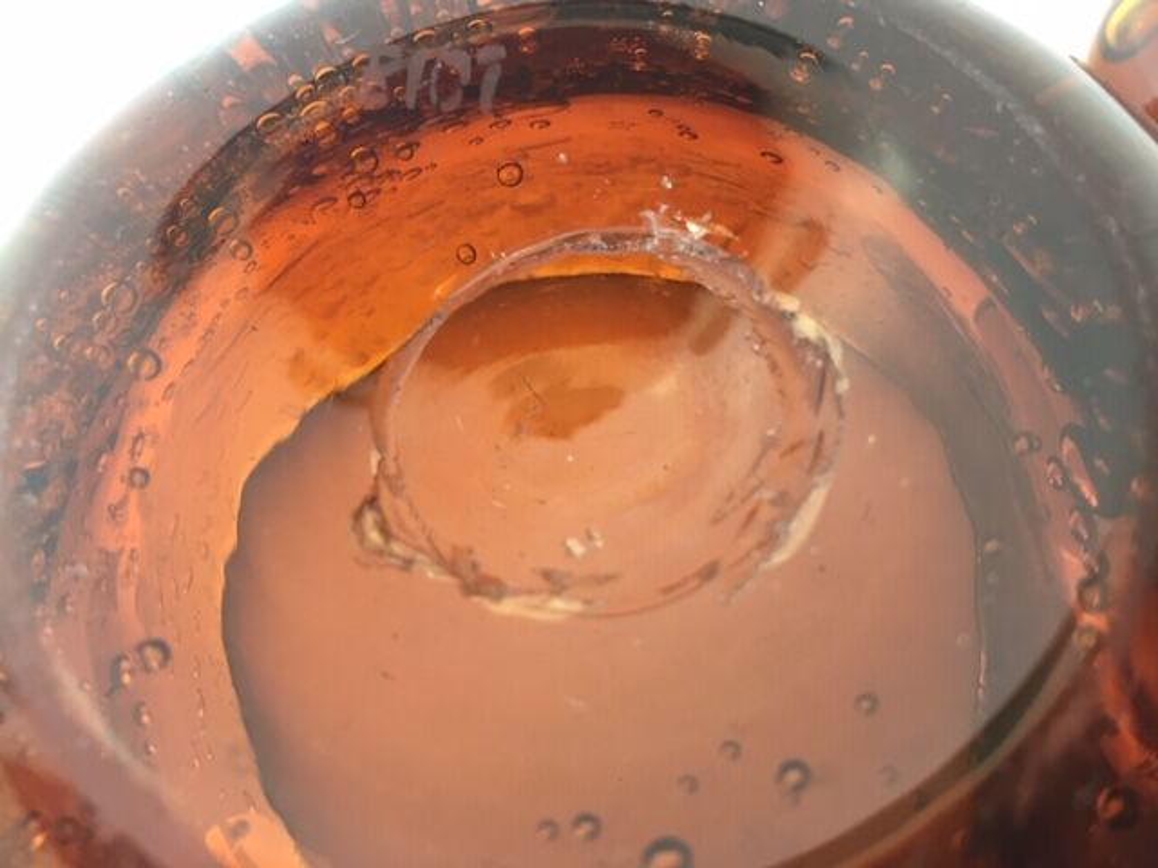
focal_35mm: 29
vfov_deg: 48.2
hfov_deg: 61.7
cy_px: 434
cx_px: 579
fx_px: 970
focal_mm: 4.15
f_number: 2.2
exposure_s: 1/33
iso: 80
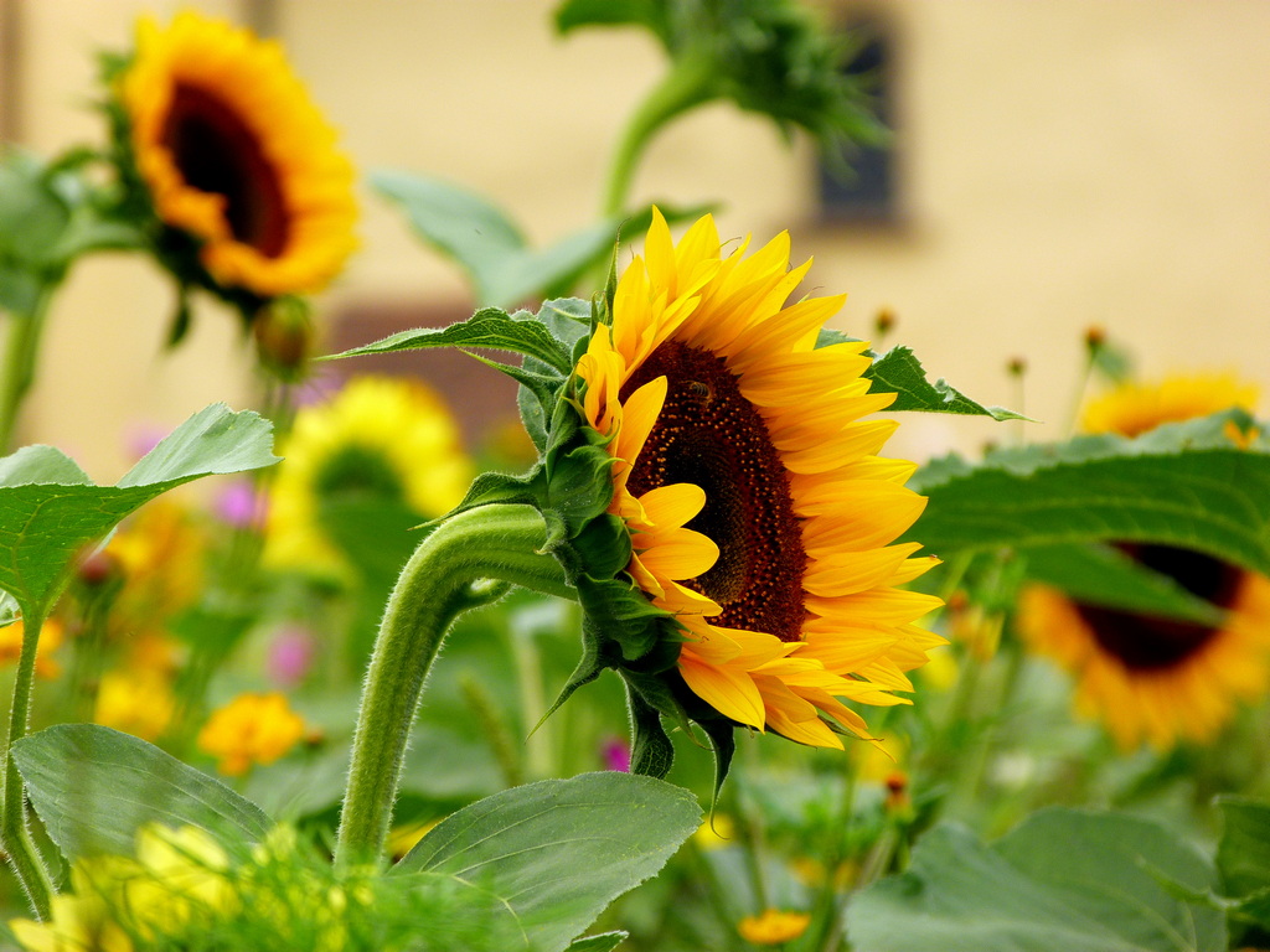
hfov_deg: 4.6
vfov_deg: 3.5
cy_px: 476
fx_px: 15813
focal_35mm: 431
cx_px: 635
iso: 100
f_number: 4.3
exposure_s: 1/200
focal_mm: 77.6
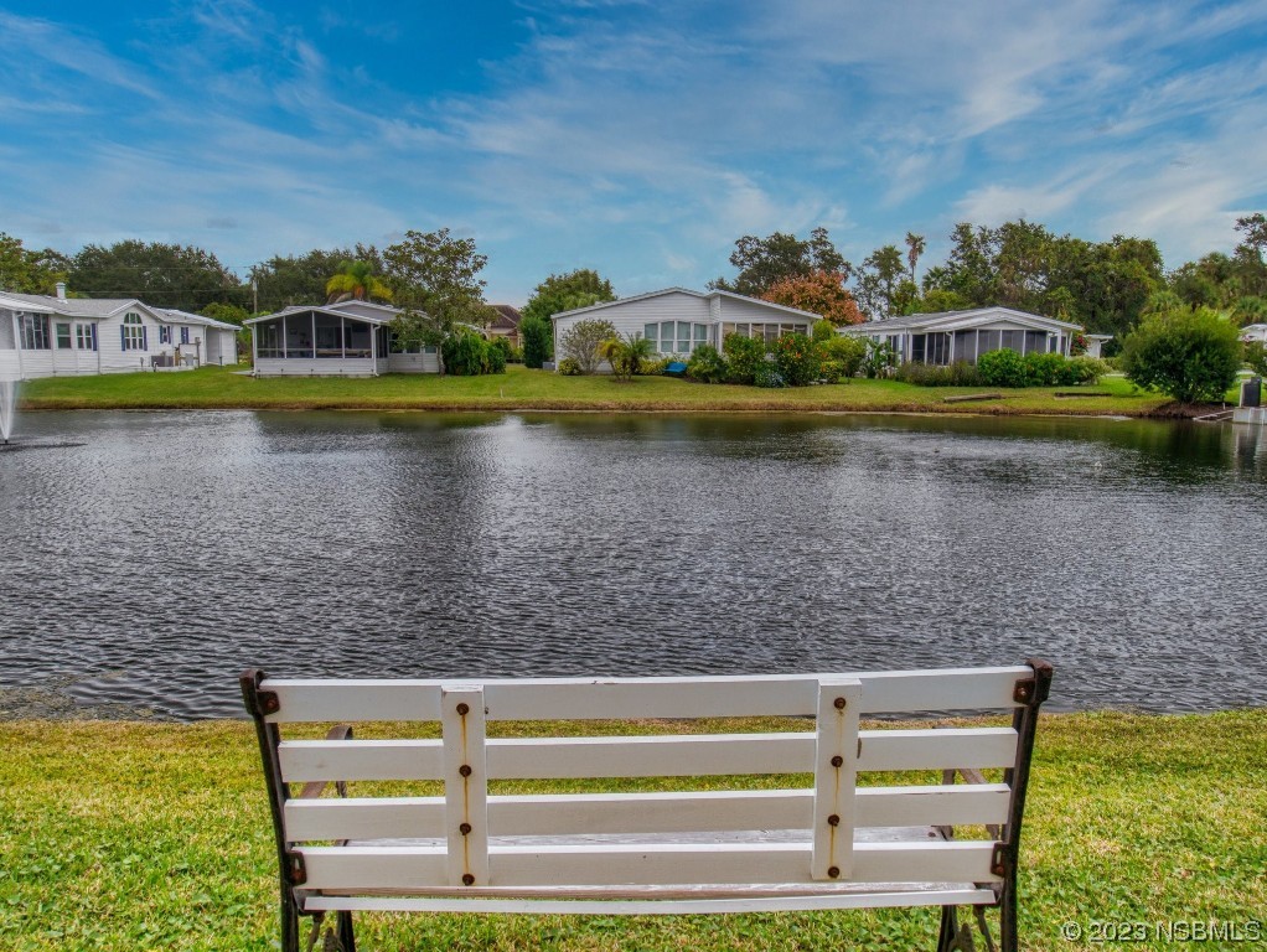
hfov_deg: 63.4
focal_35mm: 28
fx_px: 1026
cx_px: 634
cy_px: 476
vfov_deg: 49.8
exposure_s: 1/320
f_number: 10
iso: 200
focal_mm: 14
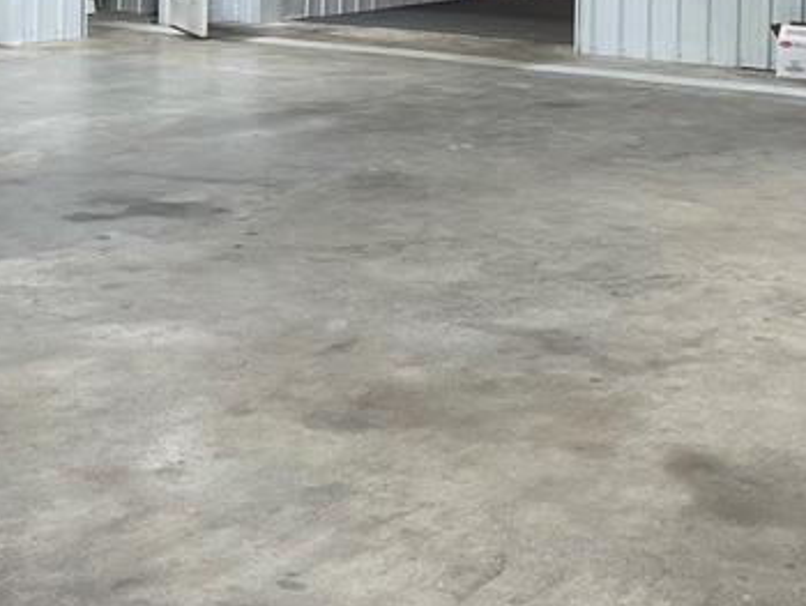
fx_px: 1771
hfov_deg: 25.5
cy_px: -69
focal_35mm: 76
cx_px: 534
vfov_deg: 18.6
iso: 50
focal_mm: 5.7
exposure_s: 1/121
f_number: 1.5
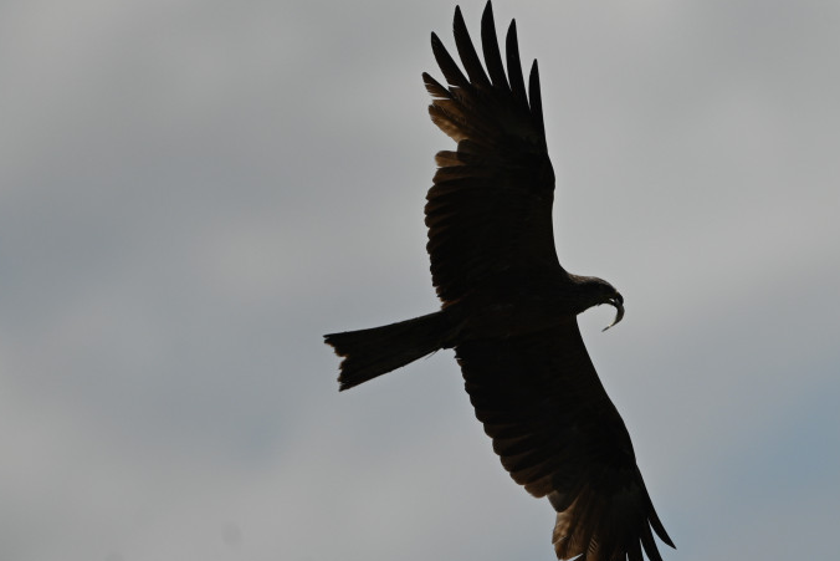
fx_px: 32975
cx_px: 642
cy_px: 279
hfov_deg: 1.5
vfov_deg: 1.0
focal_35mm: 1413
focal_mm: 600
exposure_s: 1/2500
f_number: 6.3
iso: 200
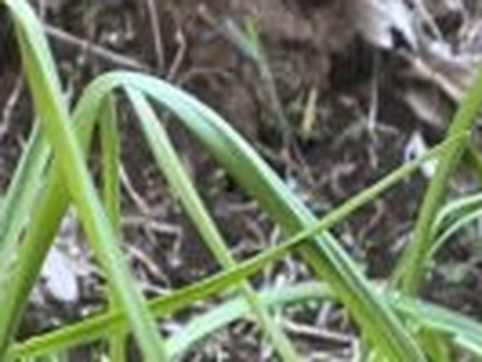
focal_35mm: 156
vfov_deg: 9.0
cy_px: 695
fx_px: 2174
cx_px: -149
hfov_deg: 12.3
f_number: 1.8
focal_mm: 4.25
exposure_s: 1/60
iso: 125
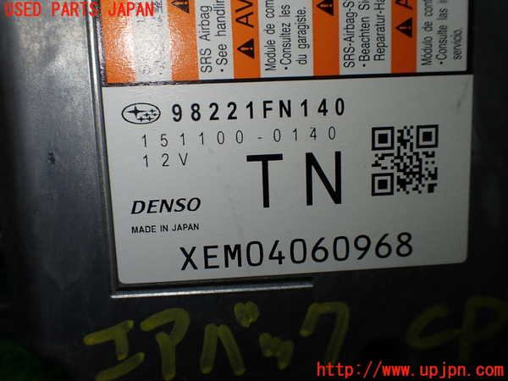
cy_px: 190
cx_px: 254
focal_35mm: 30
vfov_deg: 46.8
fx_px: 440
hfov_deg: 60.0
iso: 100
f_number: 3.2
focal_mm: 5.4
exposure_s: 1/200
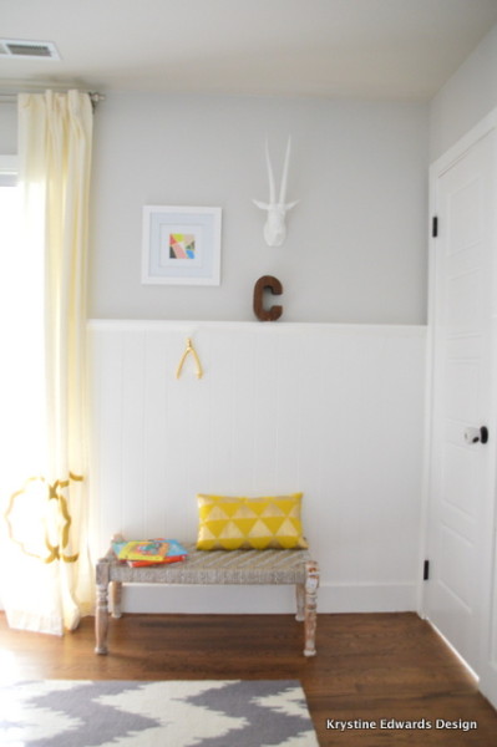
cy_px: 374
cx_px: 248
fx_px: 560
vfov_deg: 67.4
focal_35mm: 27
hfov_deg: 47.9
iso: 1800
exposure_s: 1/30
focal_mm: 18
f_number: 3.5
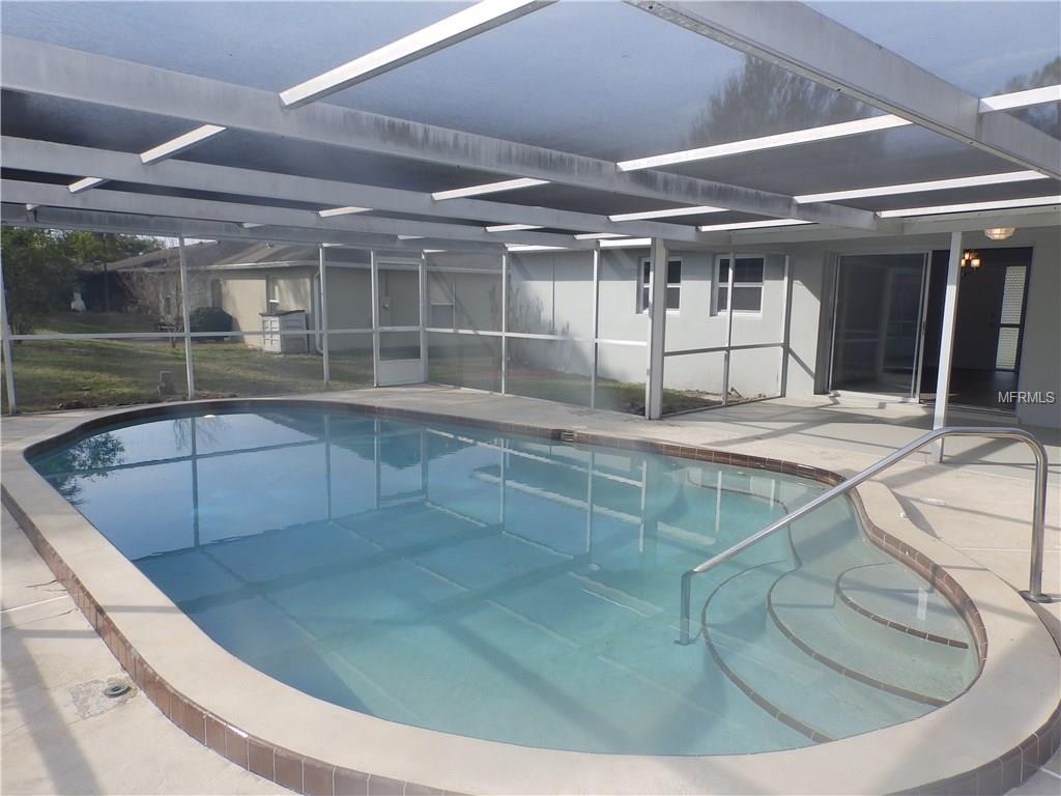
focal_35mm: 22
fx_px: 674
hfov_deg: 76.4
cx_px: 530
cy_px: 398
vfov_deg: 61.1
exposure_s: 1/250
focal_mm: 4
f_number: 4.5
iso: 80
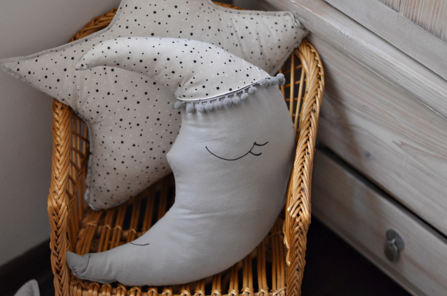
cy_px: 146
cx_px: 213
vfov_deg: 17.2
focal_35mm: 79
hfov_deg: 25.7
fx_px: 979
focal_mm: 50
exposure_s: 1/30
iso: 1250
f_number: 1.8
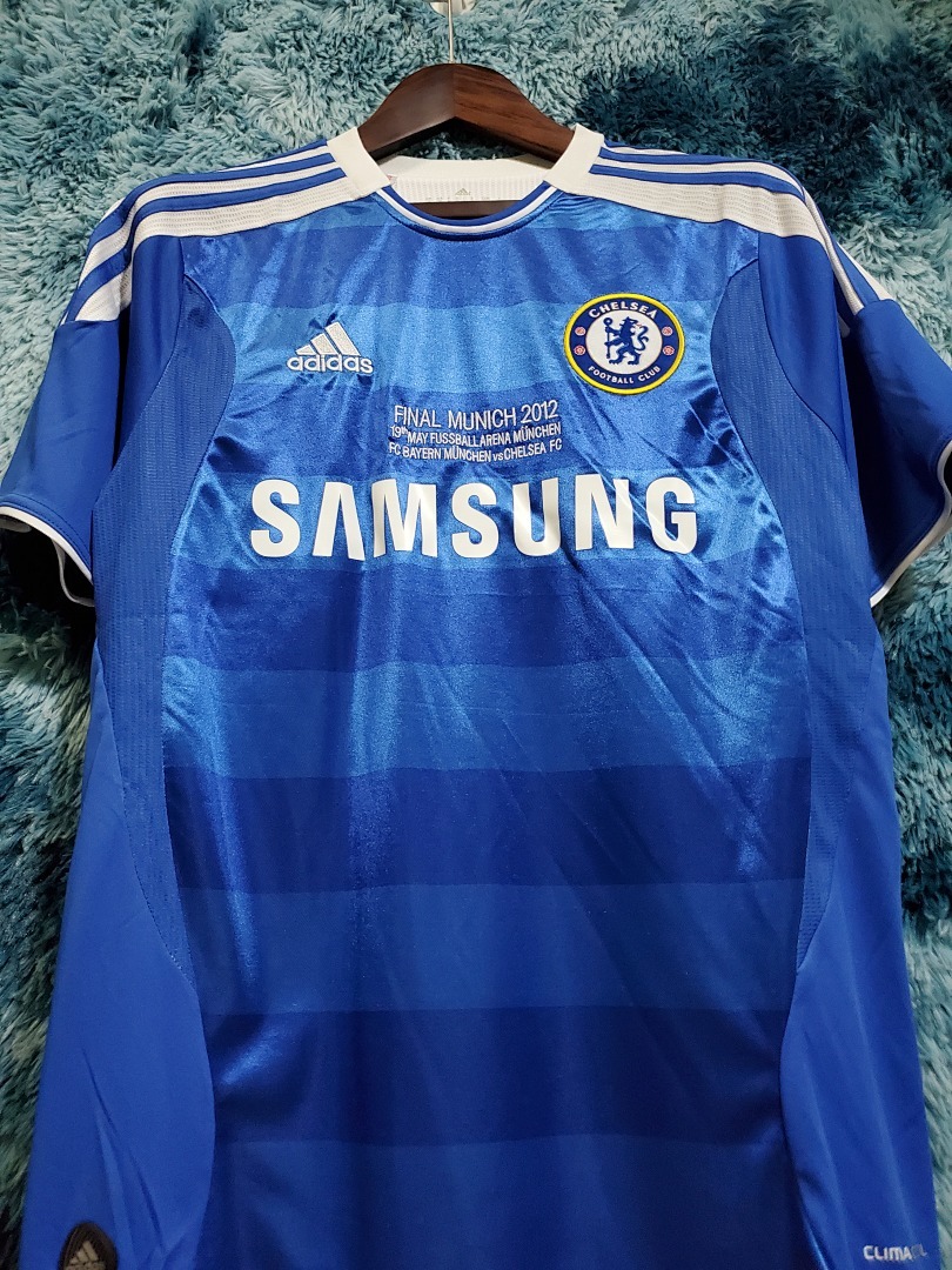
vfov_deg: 67.3
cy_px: 635
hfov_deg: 53.1
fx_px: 953
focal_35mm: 26
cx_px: 476
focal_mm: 4.3
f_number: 1.5
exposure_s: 1/50
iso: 640
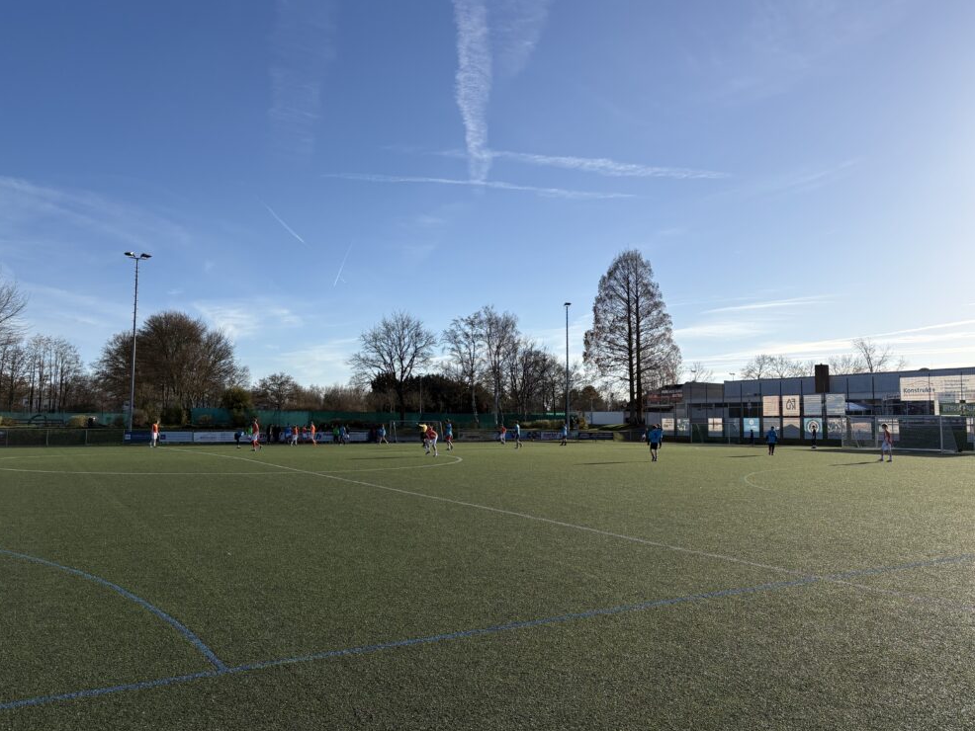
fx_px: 761
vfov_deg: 51.4
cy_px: 361
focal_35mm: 27
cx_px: 502
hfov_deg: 65.3
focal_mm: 5.96
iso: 50
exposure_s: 1/5348
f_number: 1.6
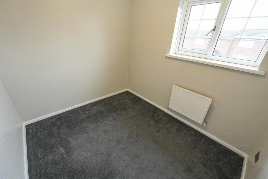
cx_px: 134
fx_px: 112
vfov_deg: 77.3
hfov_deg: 100.4
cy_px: 90
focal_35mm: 15
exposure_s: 1/160
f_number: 4
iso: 2500
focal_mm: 10
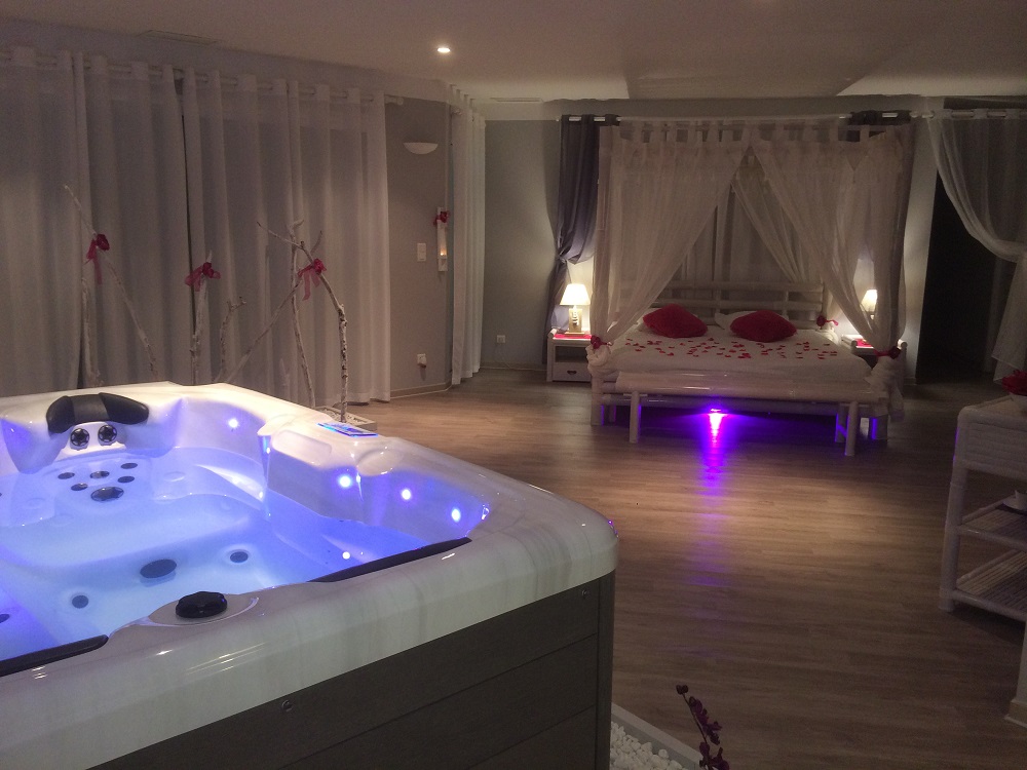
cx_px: 514
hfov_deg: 60.0
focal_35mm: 30
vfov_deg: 46.8
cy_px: 385
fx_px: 890
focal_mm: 4.12
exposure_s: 1/30
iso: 160
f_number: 2.2
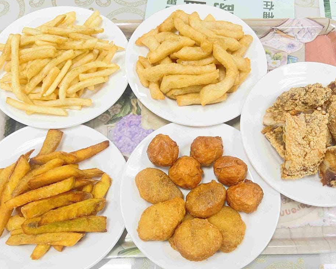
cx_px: 174
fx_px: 328
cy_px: 154
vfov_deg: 44.4
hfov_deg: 54.2
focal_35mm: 33
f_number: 1.5
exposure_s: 1/60
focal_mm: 5.7
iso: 125
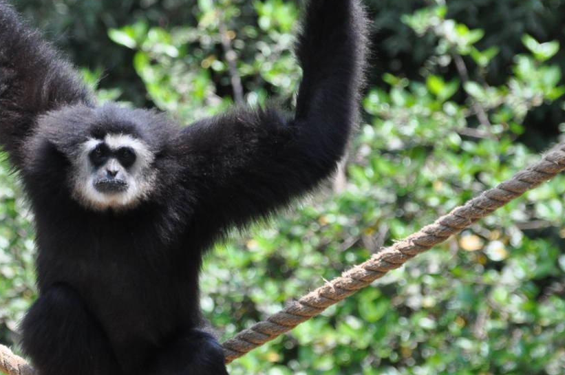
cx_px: 134
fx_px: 7789
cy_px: 136
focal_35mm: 497
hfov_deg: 4.2
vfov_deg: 2.8
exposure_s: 1/1000
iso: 720
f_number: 5
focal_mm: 170
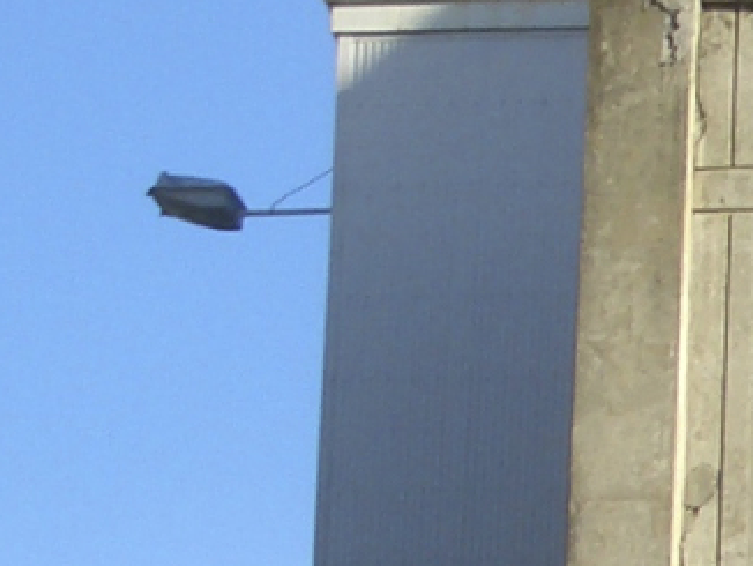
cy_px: 485
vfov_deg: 3.9
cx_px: 2056
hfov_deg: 5.0
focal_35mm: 380
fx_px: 8272
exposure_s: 1/160
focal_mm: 10.2
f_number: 5.6
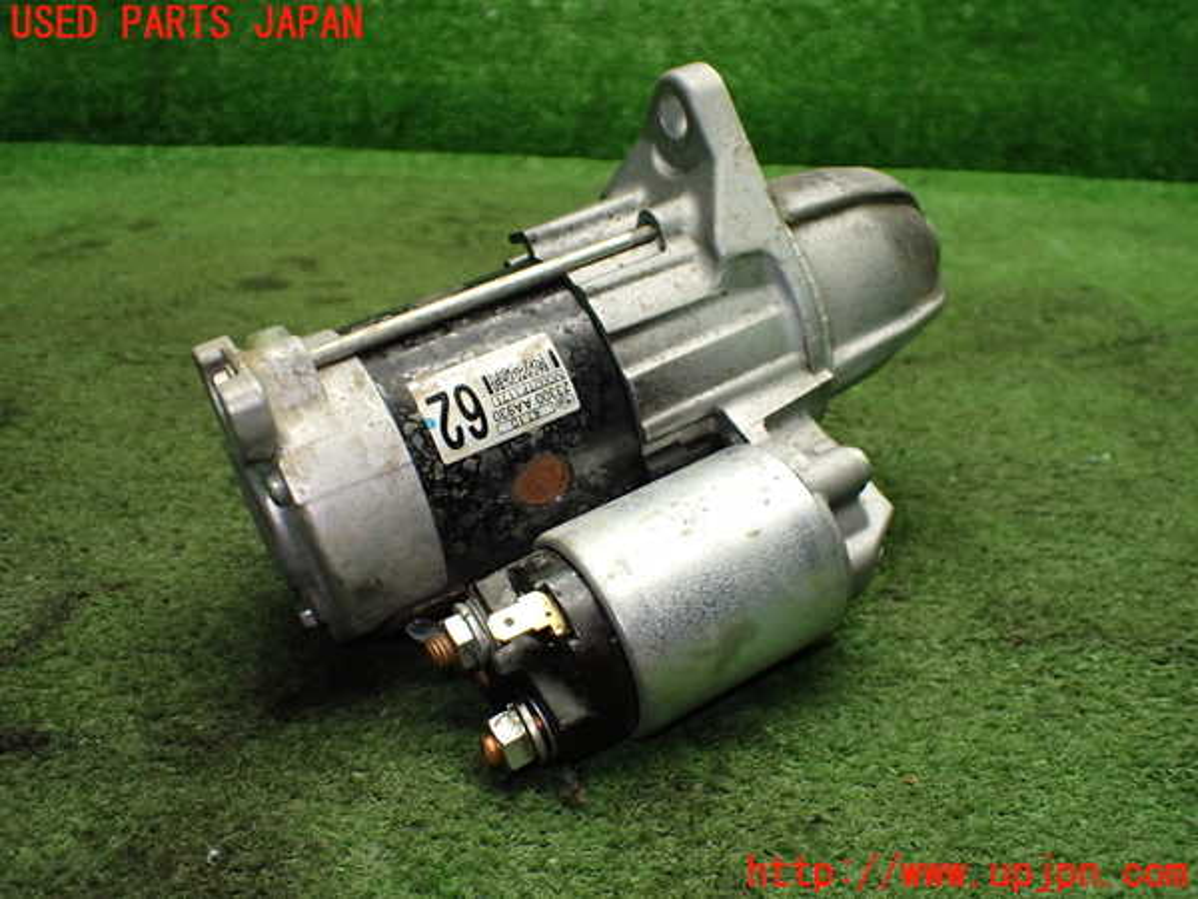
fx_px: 1038
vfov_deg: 46.8
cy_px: 450
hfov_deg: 60.0
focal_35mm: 30
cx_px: 599
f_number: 2.3
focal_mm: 5.4
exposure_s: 1/125
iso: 500
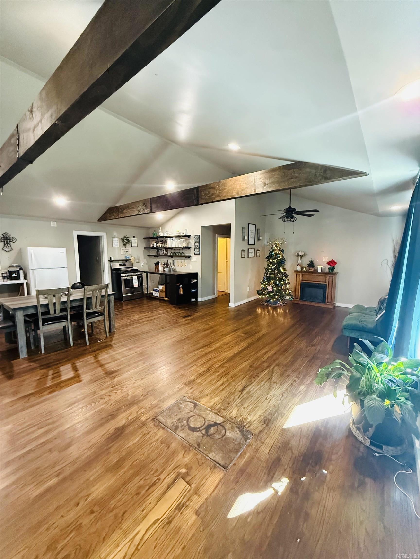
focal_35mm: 14
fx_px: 226
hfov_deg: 85.7
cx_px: 210
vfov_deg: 102.1
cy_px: 280
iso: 1000
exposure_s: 1/60
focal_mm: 2.22
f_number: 2.2
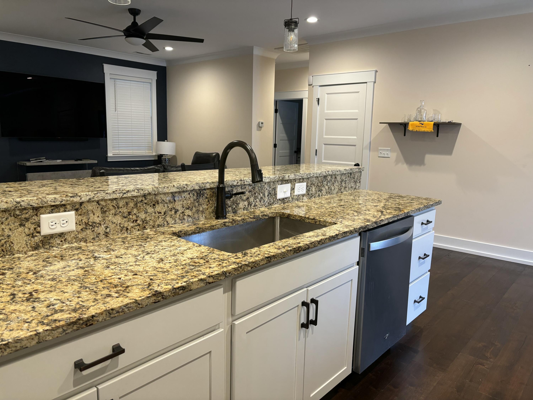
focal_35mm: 26
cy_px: 200
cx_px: 266
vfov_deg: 53.1
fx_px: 400
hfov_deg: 67.3
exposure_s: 1/60
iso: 200
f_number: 1.6
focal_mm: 5.96
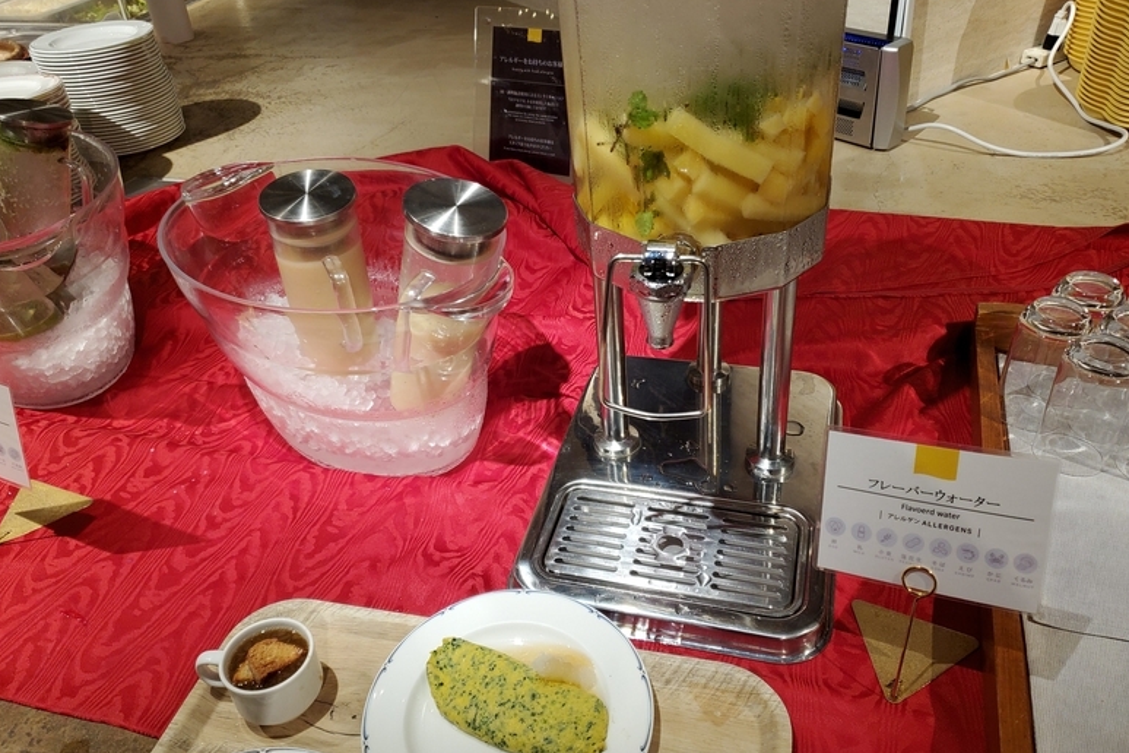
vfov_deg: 46.4
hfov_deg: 65.5
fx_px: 878
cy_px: 352
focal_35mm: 28
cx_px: 562
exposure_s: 1/120
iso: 125
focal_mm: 4.3
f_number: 1.5
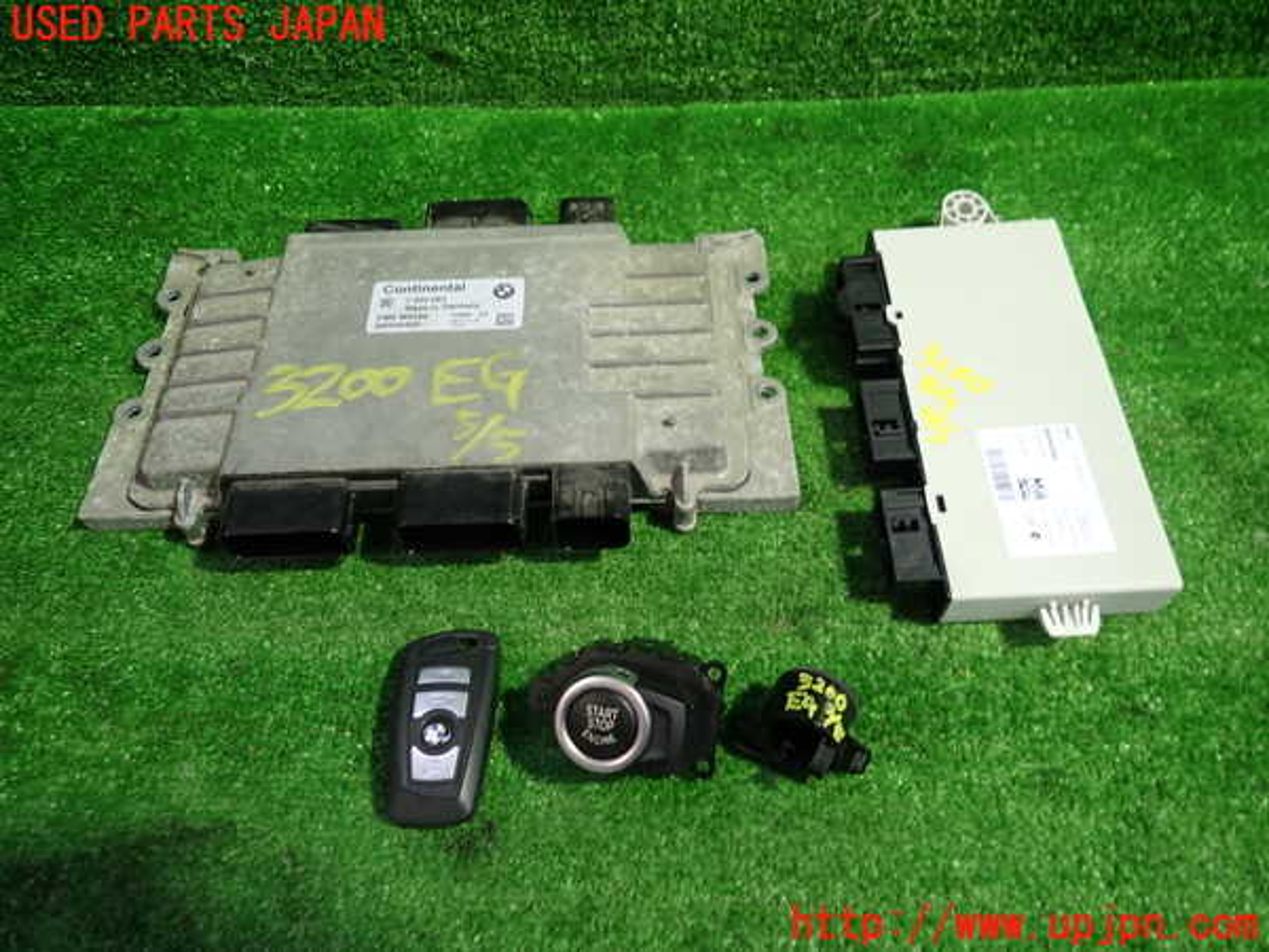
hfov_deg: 69.4
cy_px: 476
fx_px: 916
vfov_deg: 54.9
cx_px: 634
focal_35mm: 25
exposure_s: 1/30
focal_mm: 4.5
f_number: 2
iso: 200
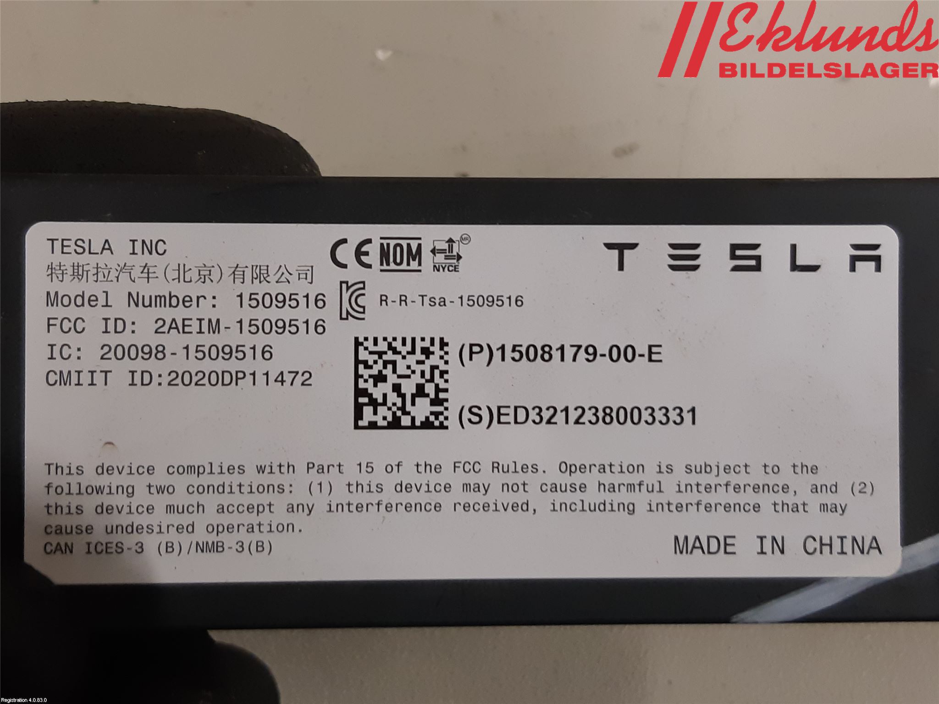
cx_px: 470
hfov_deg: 67.3
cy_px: 352
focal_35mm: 26
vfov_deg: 53.1
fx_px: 705
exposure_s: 1/50
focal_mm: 3.93
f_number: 1.7
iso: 125
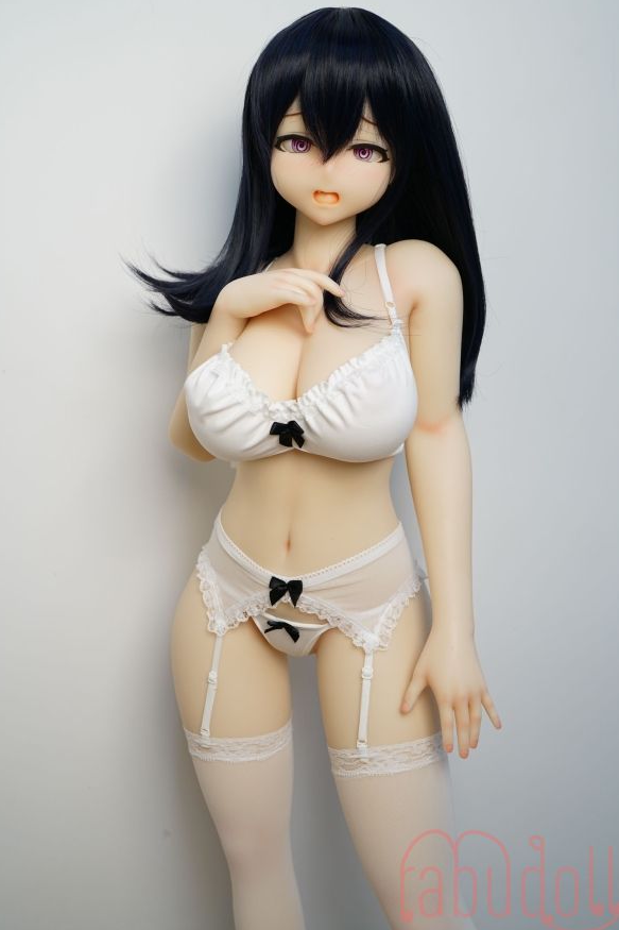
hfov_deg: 36.9
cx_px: 307
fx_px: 929
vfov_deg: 53.1
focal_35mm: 36
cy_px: 457
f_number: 4.5
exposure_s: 1/100
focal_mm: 35
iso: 400
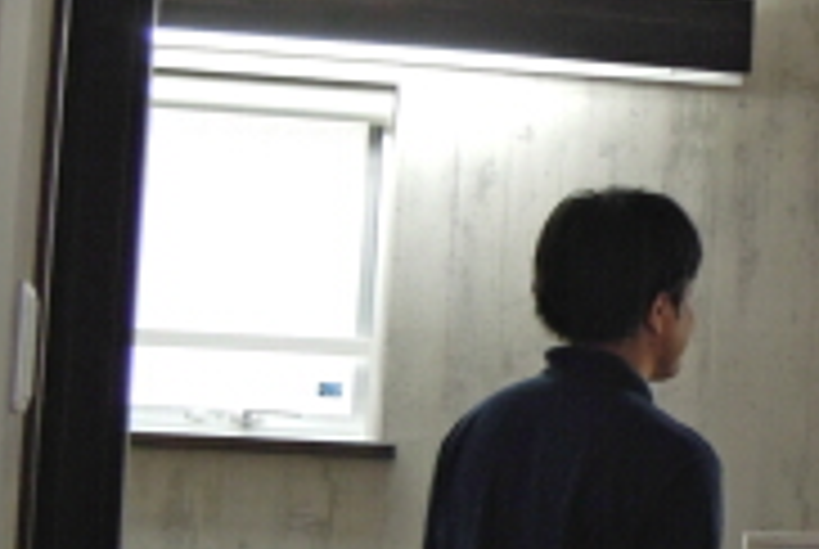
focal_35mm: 118
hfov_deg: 16.7
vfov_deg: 11.7
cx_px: 936
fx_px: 2689
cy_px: 326
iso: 400
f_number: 3.5
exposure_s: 1/30
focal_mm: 8.1
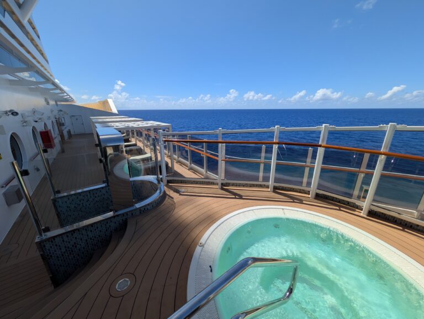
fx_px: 147
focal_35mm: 12
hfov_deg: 110.5
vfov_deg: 94.6
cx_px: 212
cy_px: 160
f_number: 1.7
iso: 49
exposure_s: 1/4255
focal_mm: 2.02
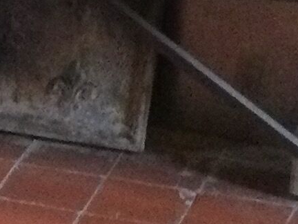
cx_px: -366
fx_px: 2014
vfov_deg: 6.3
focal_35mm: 234
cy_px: 136
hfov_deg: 7.9
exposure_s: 1/17
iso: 400
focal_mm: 3.3
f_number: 2.4
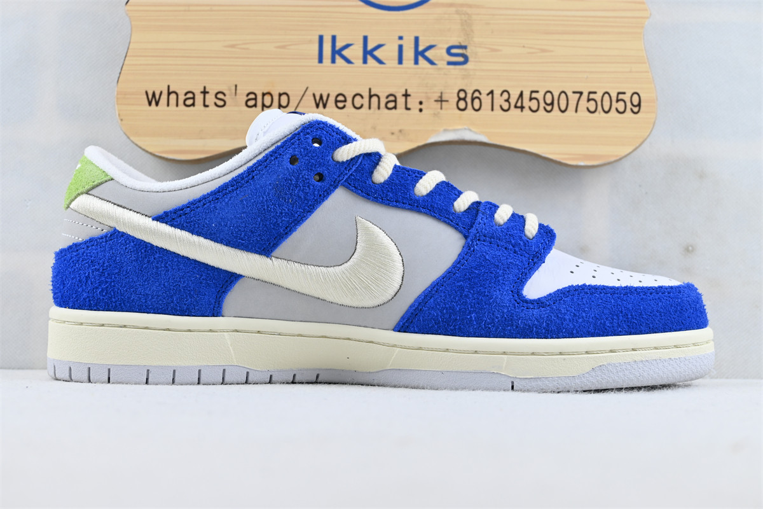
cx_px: 382
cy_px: 254
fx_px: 1144
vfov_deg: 25.1
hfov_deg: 36.9
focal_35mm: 54
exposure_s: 1/40
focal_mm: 36
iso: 100
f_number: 5.3
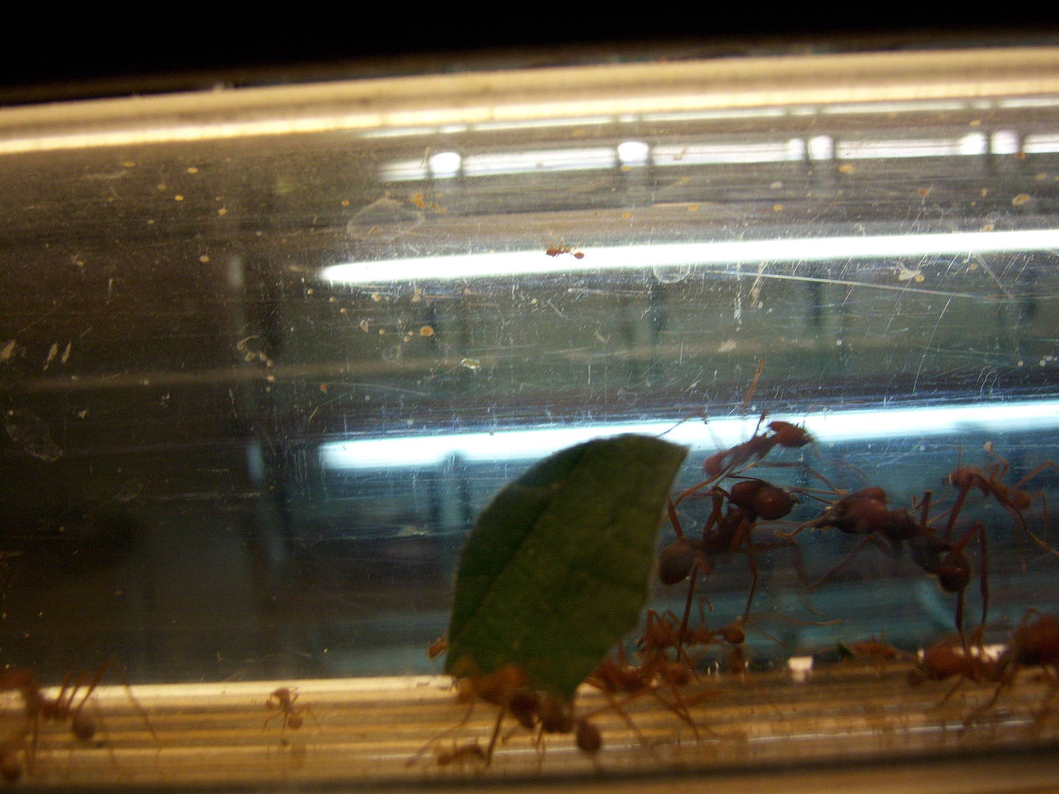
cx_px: 530
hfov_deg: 51.4
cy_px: 397
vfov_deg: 39.7
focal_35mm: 36
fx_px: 1101
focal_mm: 7.5
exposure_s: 1/40
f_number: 2.8
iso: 160
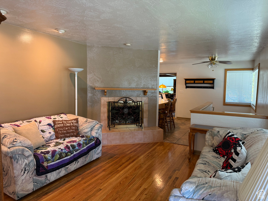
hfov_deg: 71.6
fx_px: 186
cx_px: 134
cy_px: 100
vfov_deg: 56.8
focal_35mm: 24
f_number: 1.78
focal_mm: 6.76
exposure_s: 1/60
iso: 200
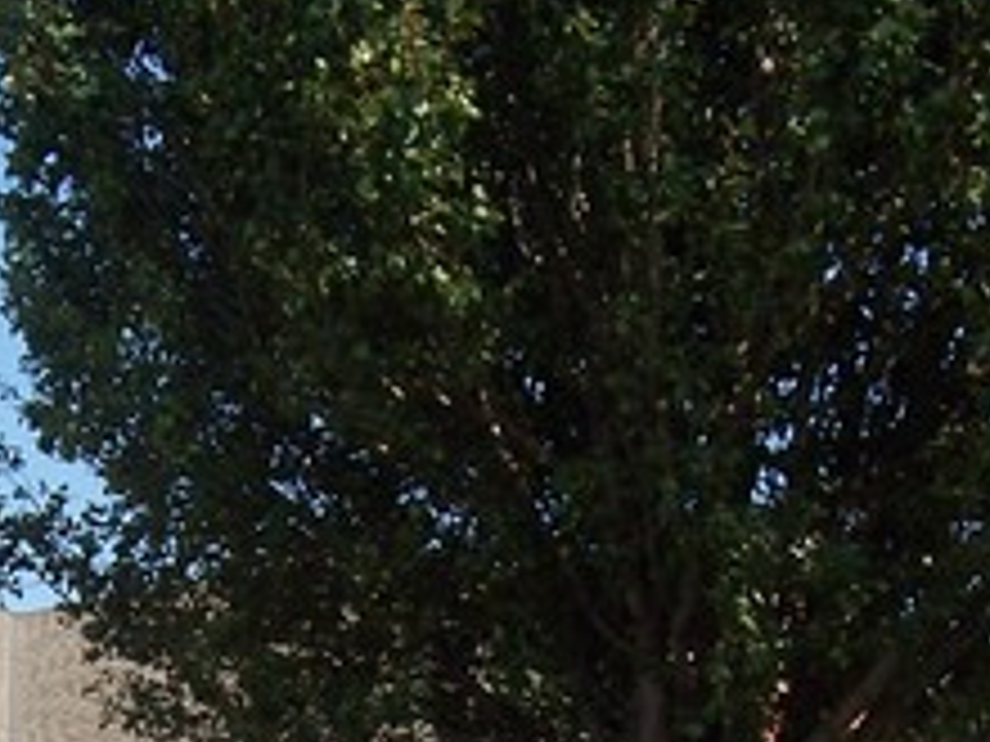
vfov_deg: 14.7
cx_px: 18
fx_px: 2831
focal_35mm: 99
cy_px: 724
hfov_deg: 19.3
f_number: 5.6
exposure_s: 1/350
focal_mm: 5.6
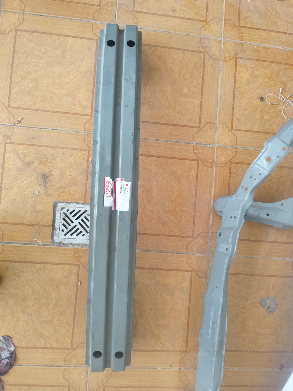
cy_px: 196
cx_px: 146
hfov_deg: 58.9
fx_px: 260
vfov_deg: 73.9
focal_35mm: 23
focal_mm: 6.19
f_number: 1.65
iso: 500
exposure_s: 1/100
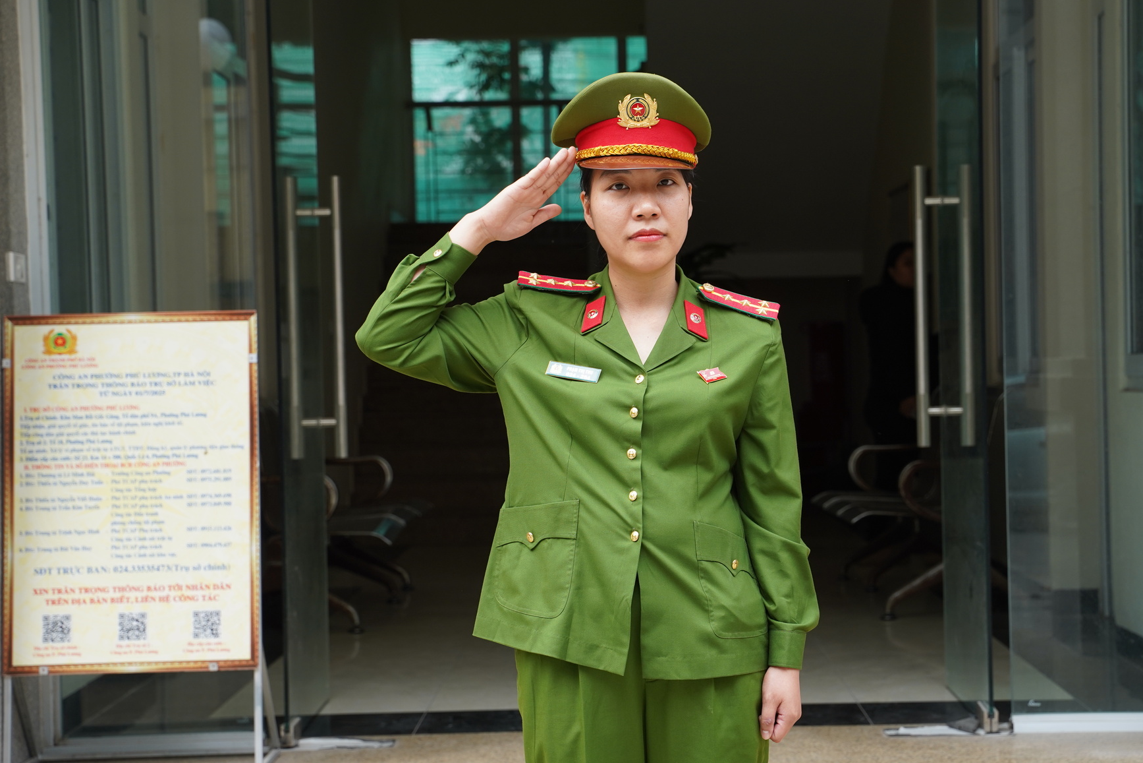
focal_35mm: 83
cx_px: 621
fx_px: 2635
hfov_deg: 24.5
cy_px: 413
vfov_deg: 16.5
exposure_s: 1/200
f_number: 6.3
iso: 320
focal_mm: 75
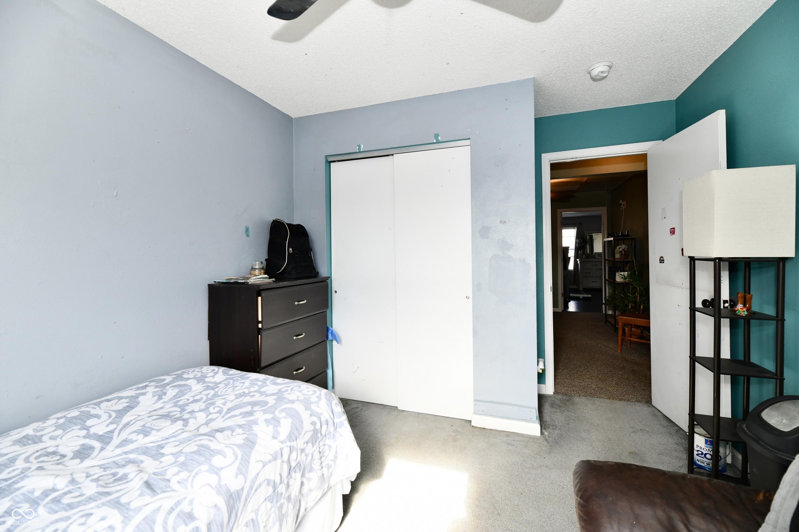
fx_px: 311
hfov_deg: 104.3
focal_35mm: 14
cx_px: 400
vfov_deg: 81.2
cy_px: 266
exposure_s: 1/80
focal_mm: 14
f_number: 6.3
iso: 640
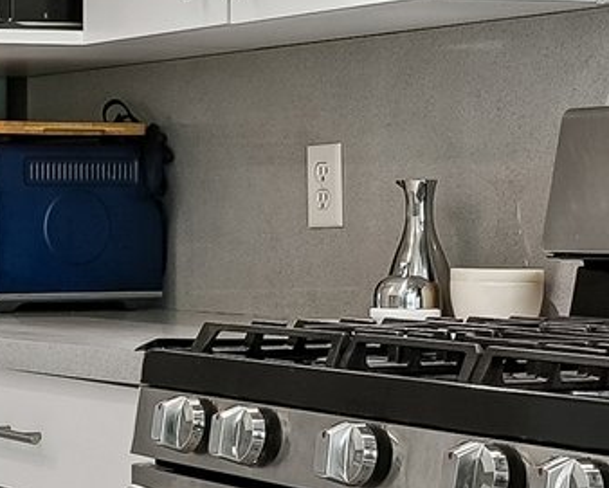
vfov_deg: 14.1
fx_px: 1979
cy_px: 255
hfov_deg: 15.4
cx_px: -429
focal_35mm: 110
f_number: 7.1
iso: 500
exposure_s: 1/60
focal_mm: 19.3
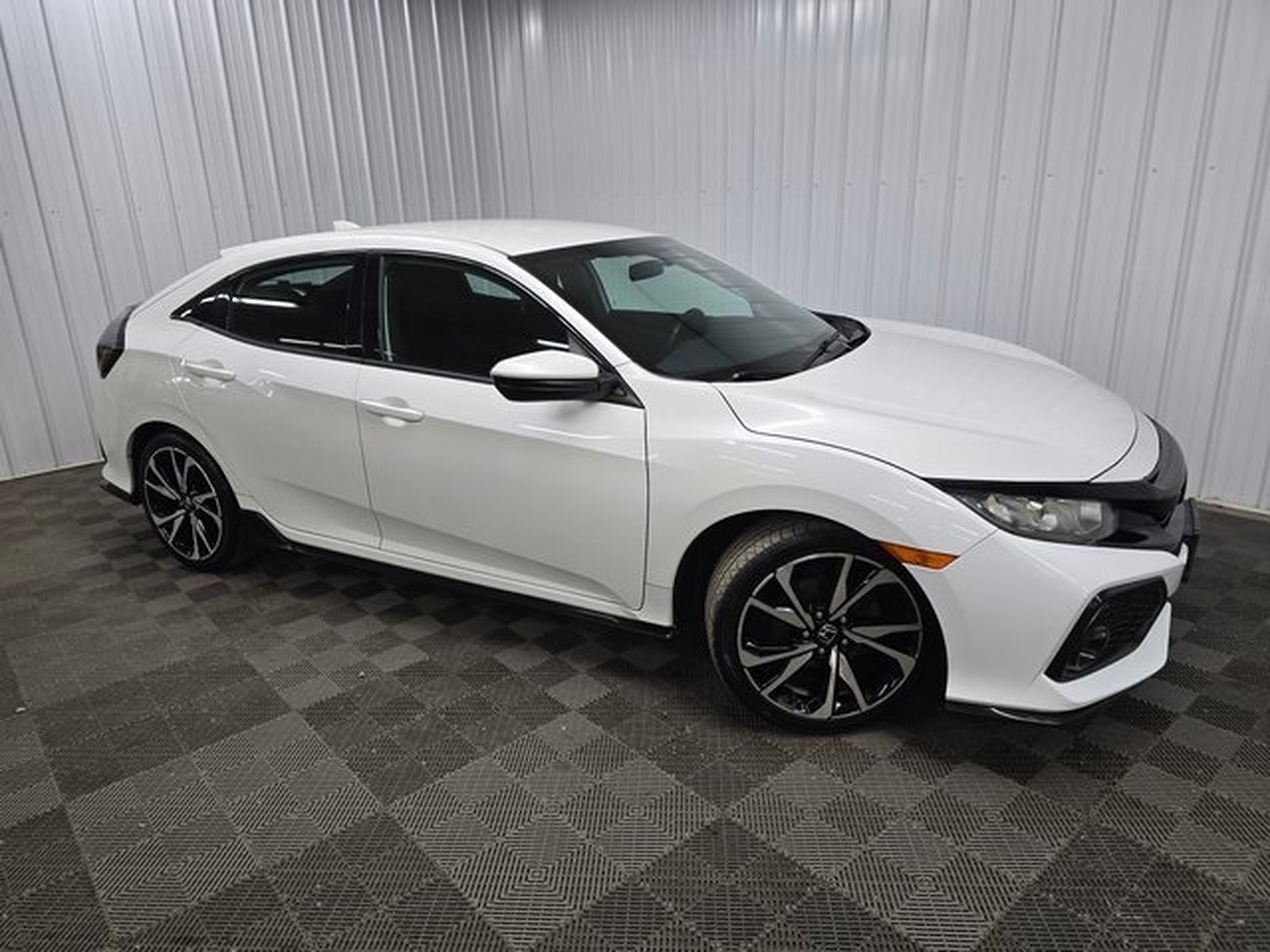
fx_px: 844
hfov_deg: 73.9
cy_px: 476
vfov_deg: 58.9
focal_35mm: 23
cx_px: 635
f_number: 1.7
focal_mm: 6.3
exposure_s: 1/120
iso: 160
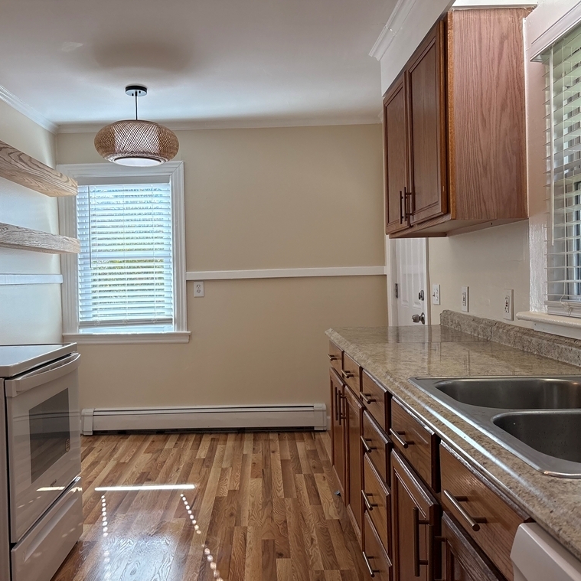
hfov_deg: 52.3
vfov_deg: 52.5
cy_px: 290
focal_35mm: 31
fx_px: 589
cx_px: 240
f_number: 1.6
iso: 64
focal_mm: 5.96
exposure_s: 1/294
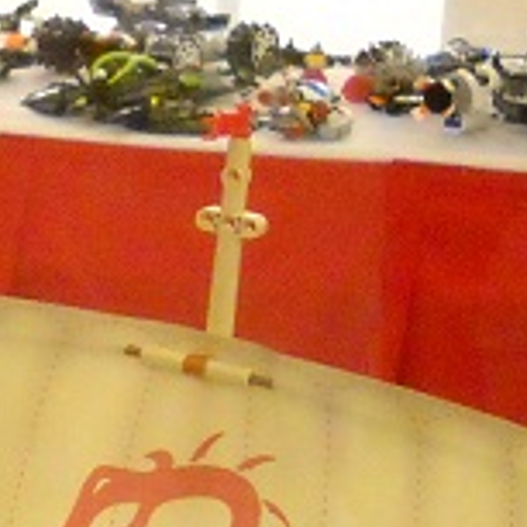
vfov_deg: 9.1
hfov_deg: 8.5
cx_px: -689
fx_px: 3273
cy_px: 599
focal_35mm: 190
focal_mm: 6.72
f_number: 3.1
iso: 800
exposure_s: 1/64
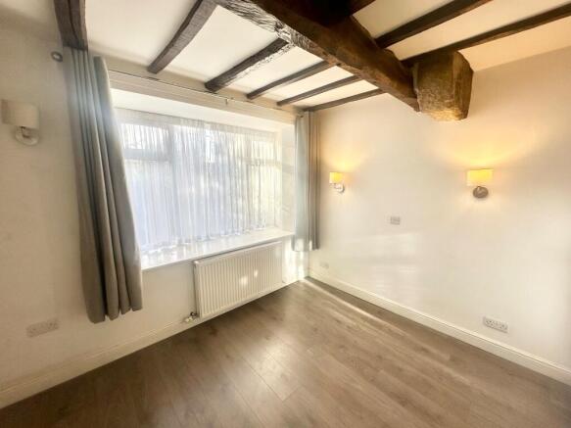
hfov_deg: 102.1
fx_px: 231
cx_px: 286
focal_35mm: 14
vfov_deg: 85.7
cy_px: 214
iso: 40
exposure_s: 1/279
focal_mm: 2.22
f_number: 2.2
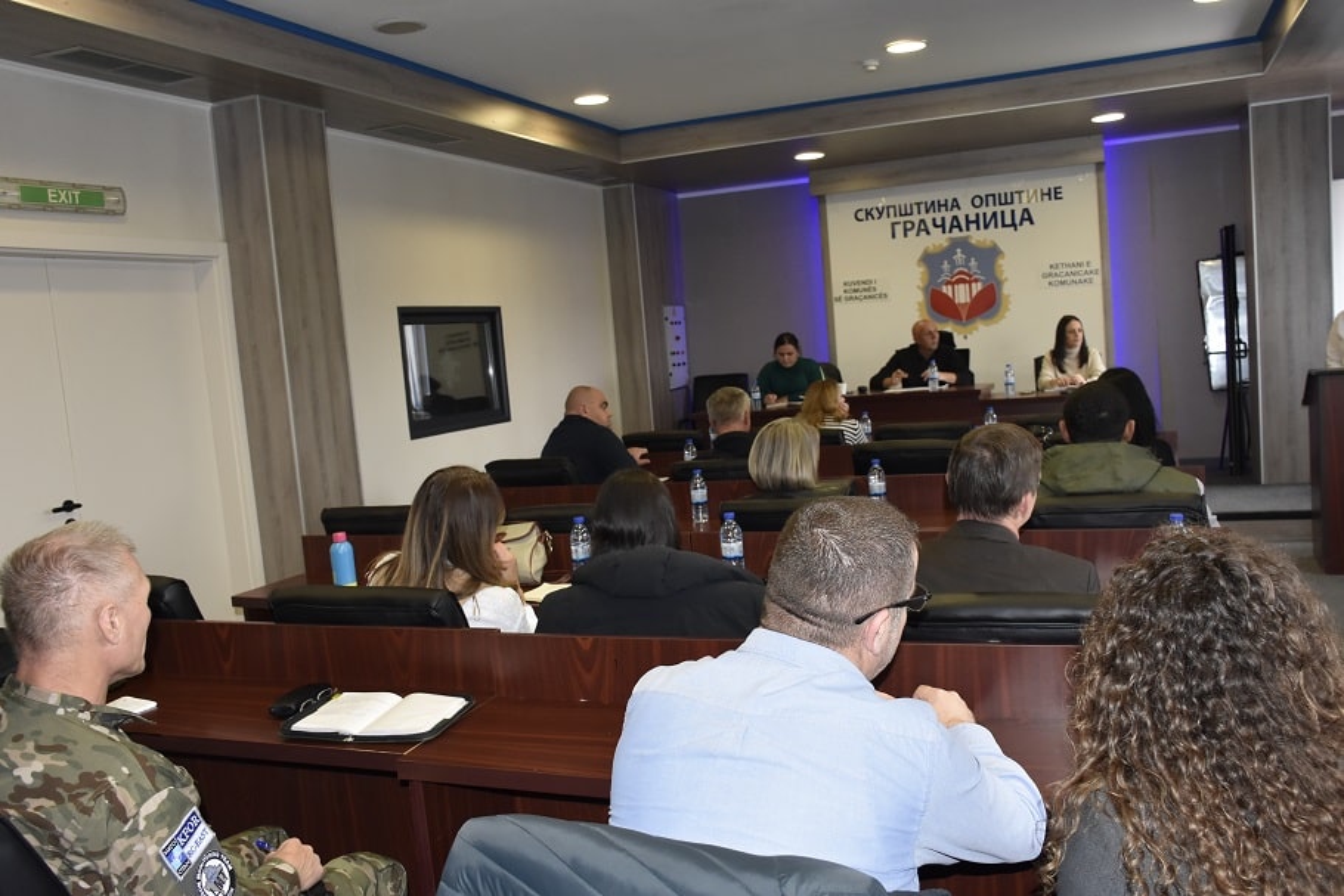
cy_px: 448
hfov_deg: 61.9
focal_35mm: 30
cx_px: 672
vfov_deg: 43.6
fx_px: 1120
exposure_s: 1/60
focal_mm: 20
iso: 1250
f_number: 5.6
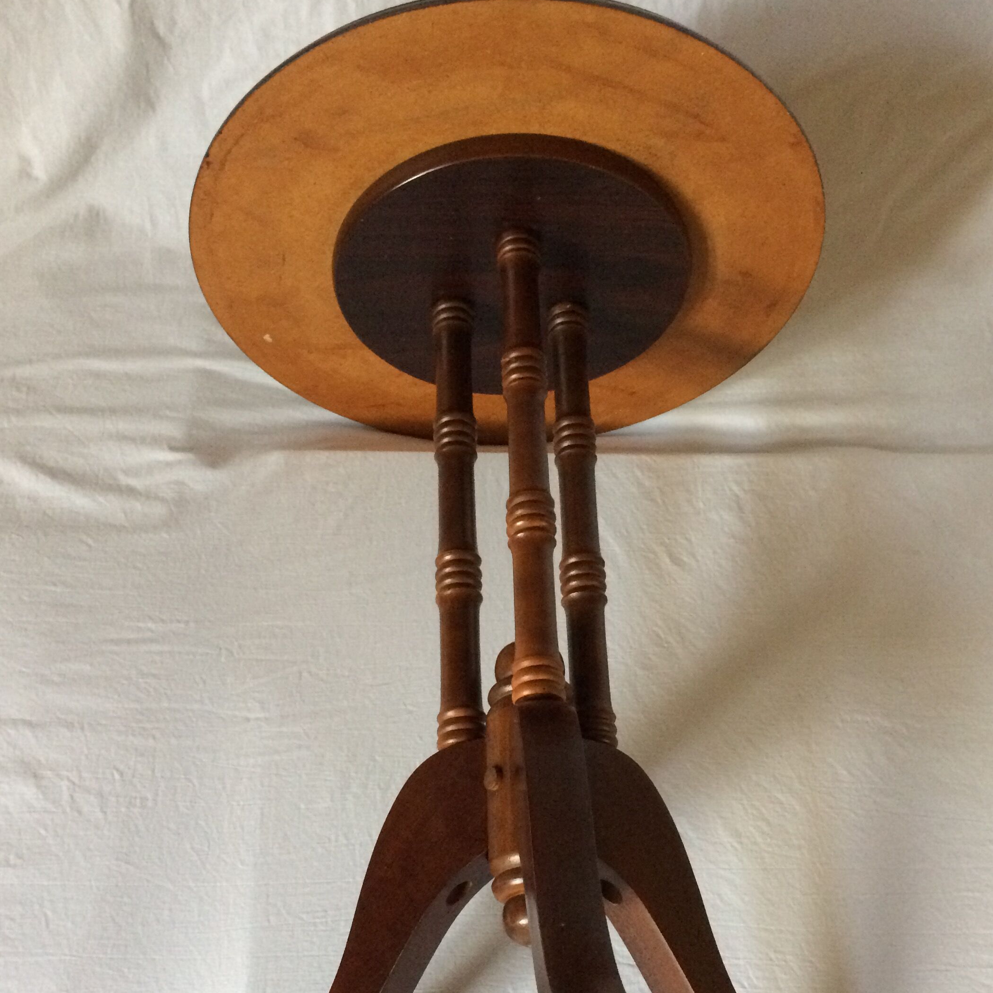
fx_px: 1298
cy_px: 572
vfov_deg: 41.7
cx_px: 519
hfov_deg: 41.8
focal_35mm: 40
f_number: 2.2
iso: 250
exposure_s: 1/25
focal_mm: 4.15
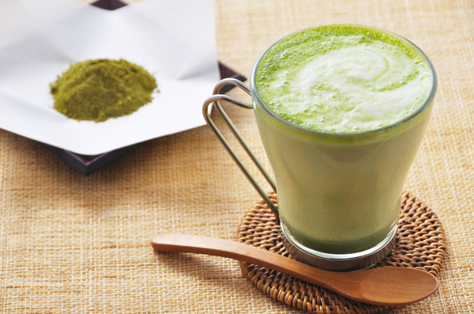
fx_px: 2070
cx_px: 237
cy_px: 157
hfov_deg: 13.1
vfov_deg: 8.7
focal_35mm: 158
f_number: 9
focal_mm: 105
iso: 200
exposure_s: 1/125
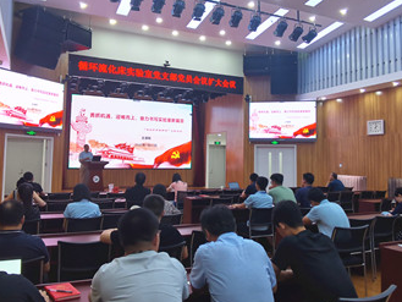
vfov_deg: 45.4
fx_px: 360
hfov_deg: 58.3
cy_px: 133
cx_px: 208
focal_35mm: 31
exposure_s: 1/100
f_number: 2.2
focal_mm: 2.26
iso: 125
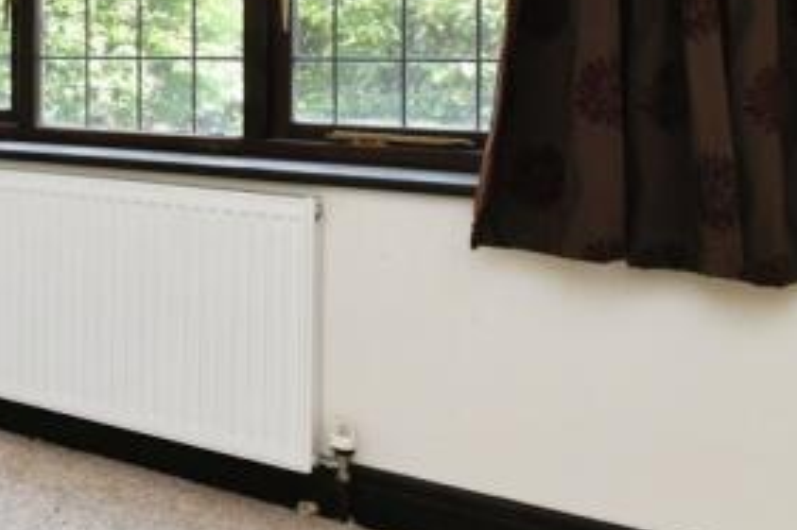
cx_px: -528
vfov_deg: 25.7
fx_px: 1128
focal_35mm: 51
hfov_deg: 24.5
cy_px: 61
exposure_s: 1/60
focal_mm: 14
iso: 640
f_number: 10
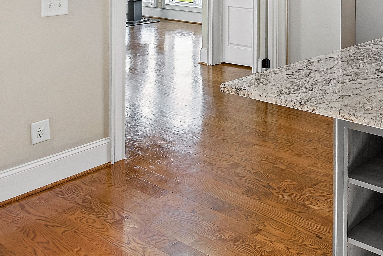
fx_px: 426
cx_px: 494
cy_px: -50
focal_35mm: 40
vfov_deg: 28.9
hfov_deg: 34.6
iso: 100
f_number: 9
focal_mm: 10
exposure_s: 1/4
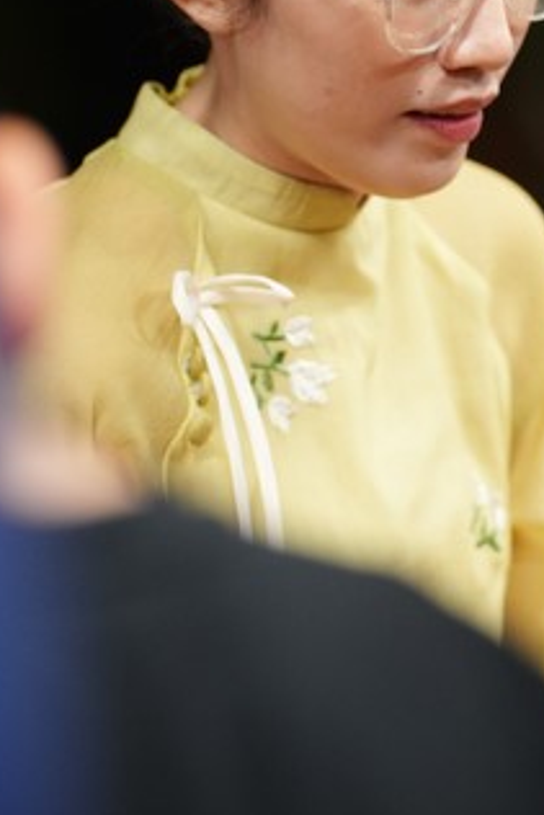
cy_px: 309
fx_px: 6656
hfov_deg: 4.7
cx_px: 478
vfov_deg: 7.0
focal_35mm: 294
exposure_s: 1/125
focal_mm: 143
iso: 2500
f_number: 2.8
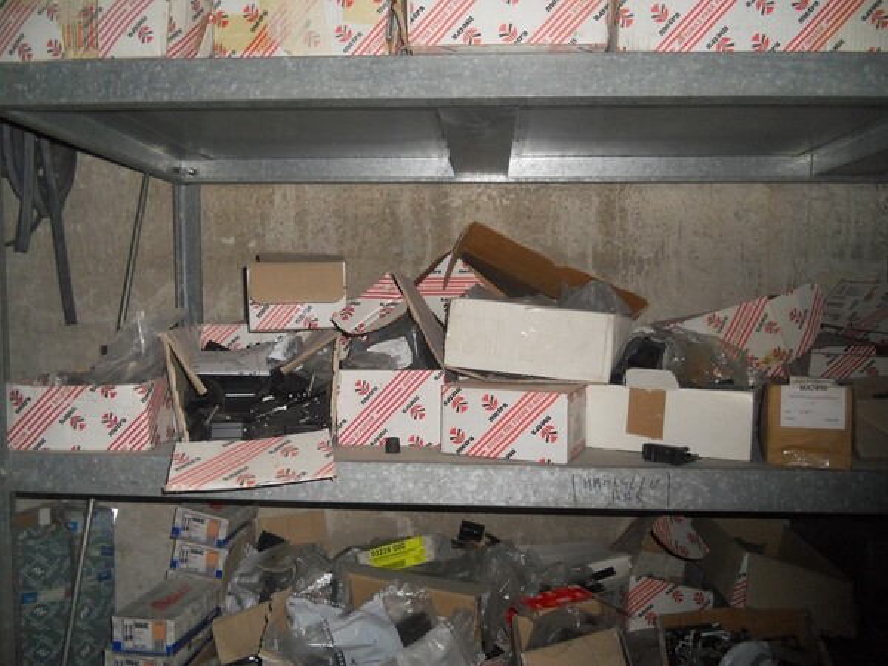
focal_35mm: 27
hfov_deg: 65.3
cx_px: 444
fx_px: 693
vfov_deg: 51.4
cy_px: 333
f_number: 3.2
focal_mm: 4.9
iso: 200
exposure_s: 1/25
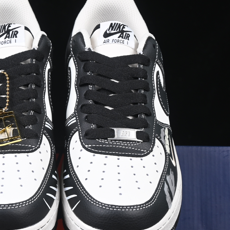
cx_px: 58
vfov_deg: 12.2
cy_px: 151
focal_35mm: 143
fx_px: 1075
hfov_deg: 12.2
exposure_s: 1/60
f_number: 6.3
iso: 160
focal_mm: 50
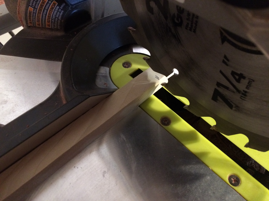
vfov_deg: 48.2
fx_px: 225
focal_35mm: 29
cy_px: 100
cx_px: 134
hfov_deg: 61.7
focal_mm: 4.15
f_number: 2.2
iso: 250
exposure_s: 1/15
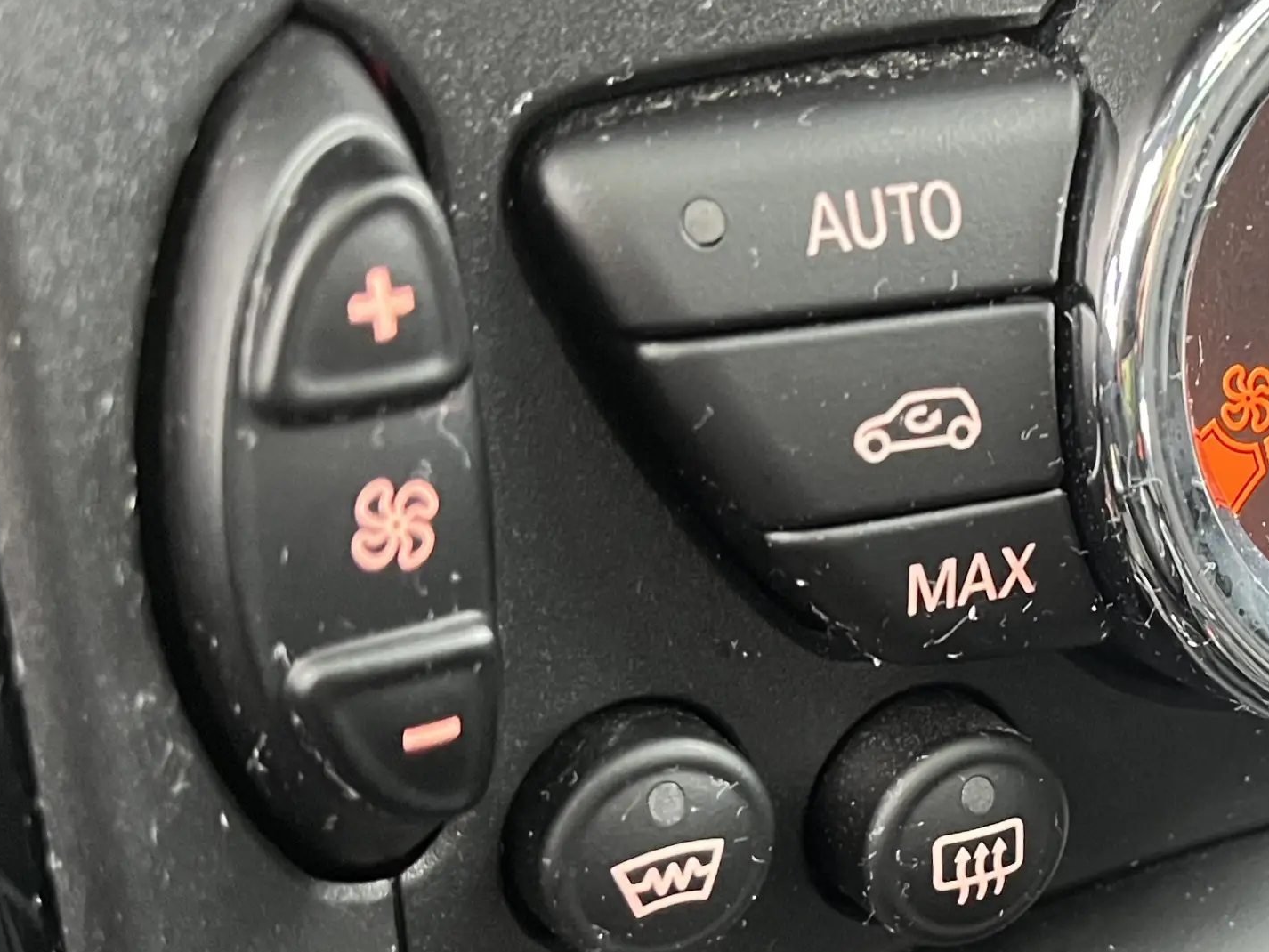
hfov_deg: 26.1
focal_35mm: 70
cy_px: 809
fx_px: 2567
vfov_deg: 20.7
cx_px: 1325
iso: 400
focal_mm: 5.1
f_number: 1.6
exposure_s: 1/33
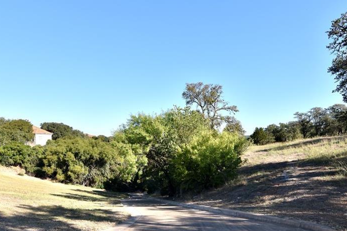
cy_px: 146
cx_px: 201
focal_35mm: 29
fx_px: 277
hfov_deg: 63.8
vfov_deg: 44.9
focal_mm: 13
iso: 100
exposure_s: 1/200
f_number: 8
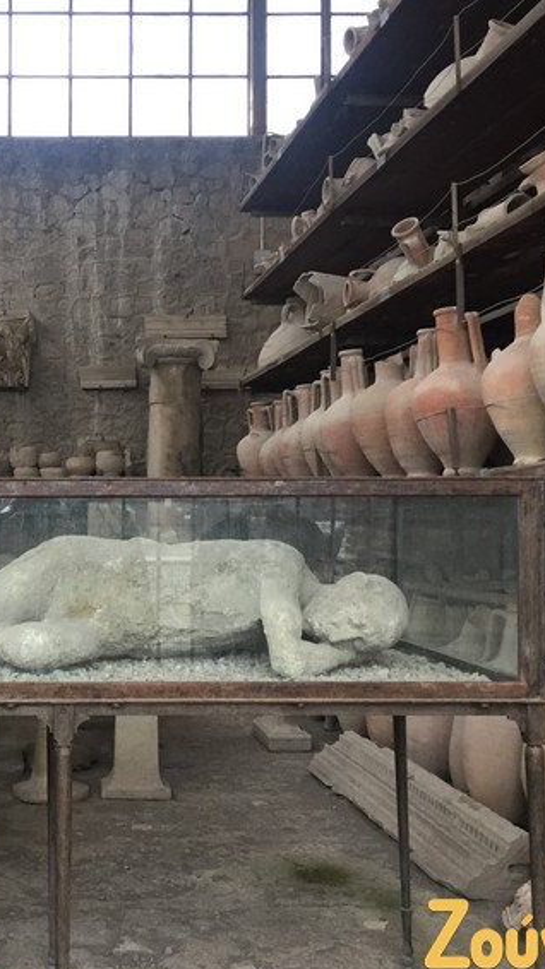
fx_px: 1106
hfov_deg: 26.8
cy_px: 493
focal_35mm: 43
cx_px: 62
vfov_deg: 47.4
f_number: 2.2
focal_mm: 4.15
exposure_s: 1/33
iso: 160
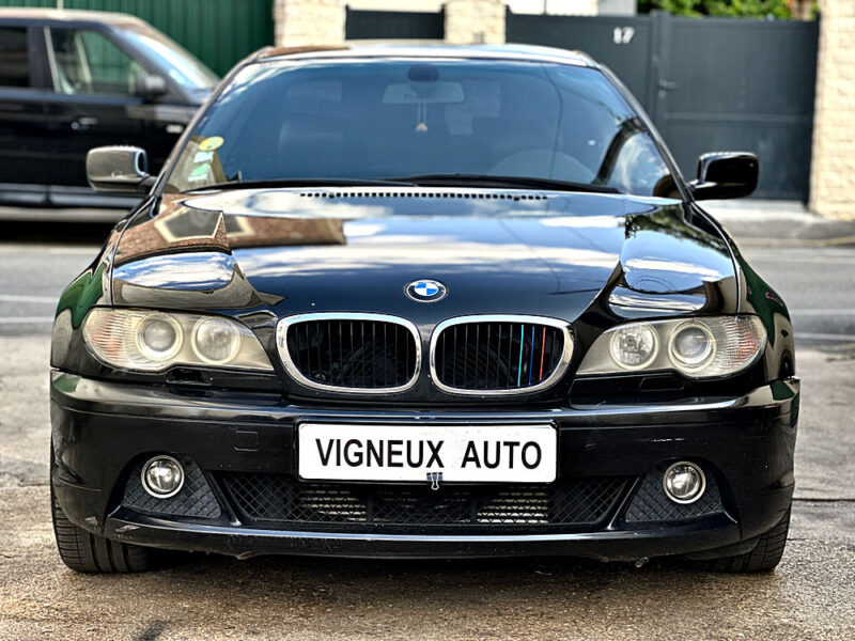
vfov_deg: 19.1
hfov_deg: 25.3
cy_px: 320
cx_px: 428
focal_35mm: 77
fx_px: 1902
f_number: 2.8
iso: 40
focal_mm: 9
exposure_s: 1/121
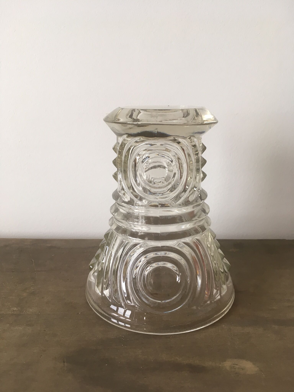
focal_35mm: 29
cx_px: 147
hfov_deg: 48.2
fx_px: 328
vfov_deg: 61.7
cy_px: 196
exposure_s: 1/33
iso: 64
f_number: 2.2
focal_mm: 4.15
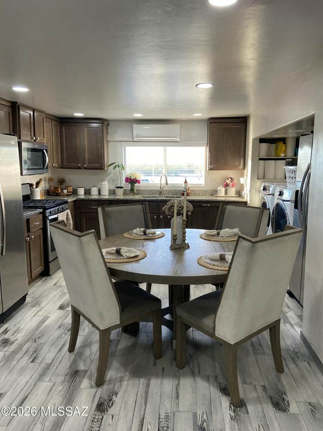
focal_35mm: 26
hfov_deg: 53.1
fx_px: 323
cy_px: 216
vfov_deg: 67.3
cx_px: 162
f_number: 1.8
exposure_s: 1/120
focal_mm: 4.25
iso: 100
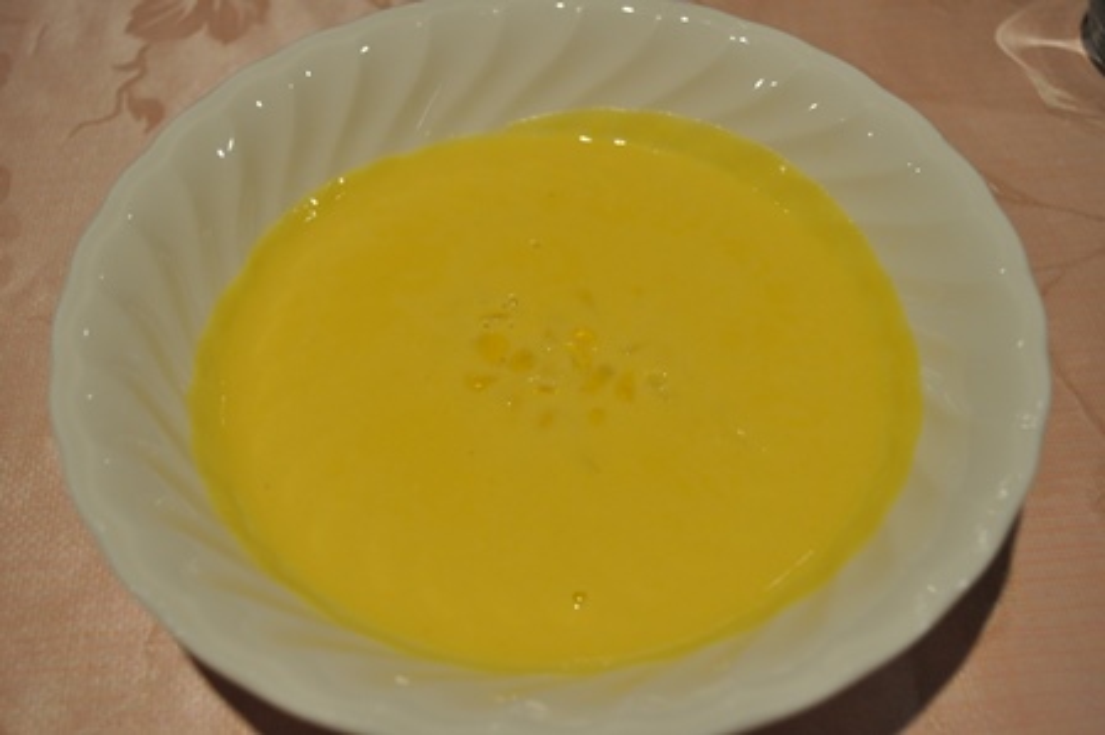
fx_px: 1196
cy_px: 368
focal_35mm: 39
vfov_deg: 34.2
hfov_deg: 49.6
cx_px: 552
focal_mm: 26
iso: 1000
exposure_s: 1/60
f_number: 4.2
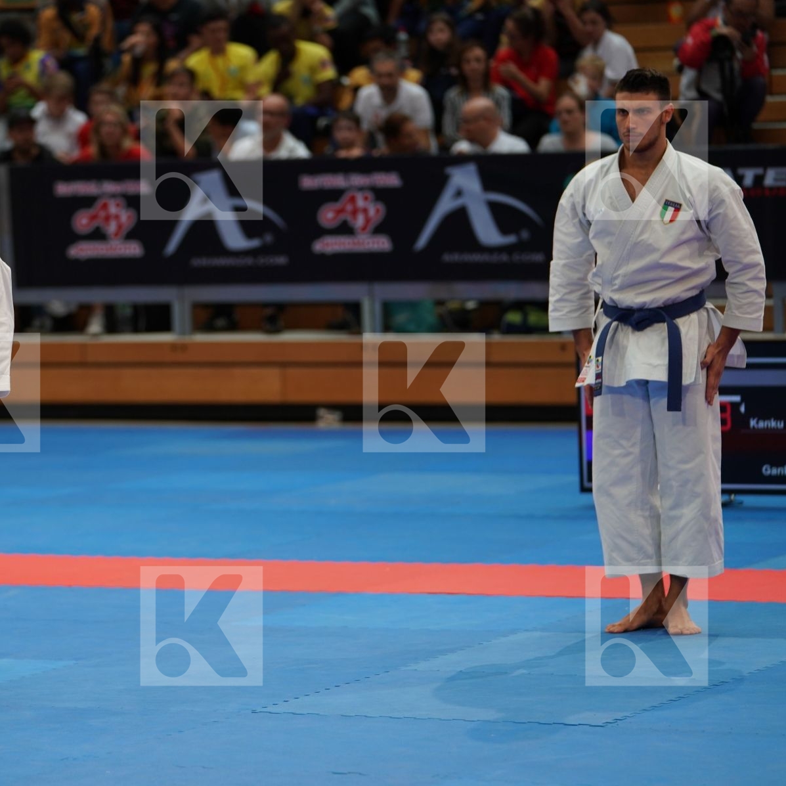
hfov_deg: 10.3
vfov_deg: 10.3
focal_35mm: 170
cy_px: 393
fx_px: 4367
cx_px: 202
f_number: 2.8
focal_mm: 133
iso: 640
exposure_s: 1/500
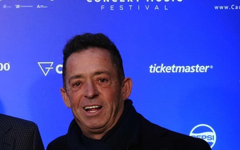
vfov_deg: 10.4
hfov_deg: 15.9
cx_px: -68
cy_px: 130
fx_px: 818
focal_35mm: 125
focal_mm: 35
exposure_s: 1/160
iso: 3200
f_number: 3.5
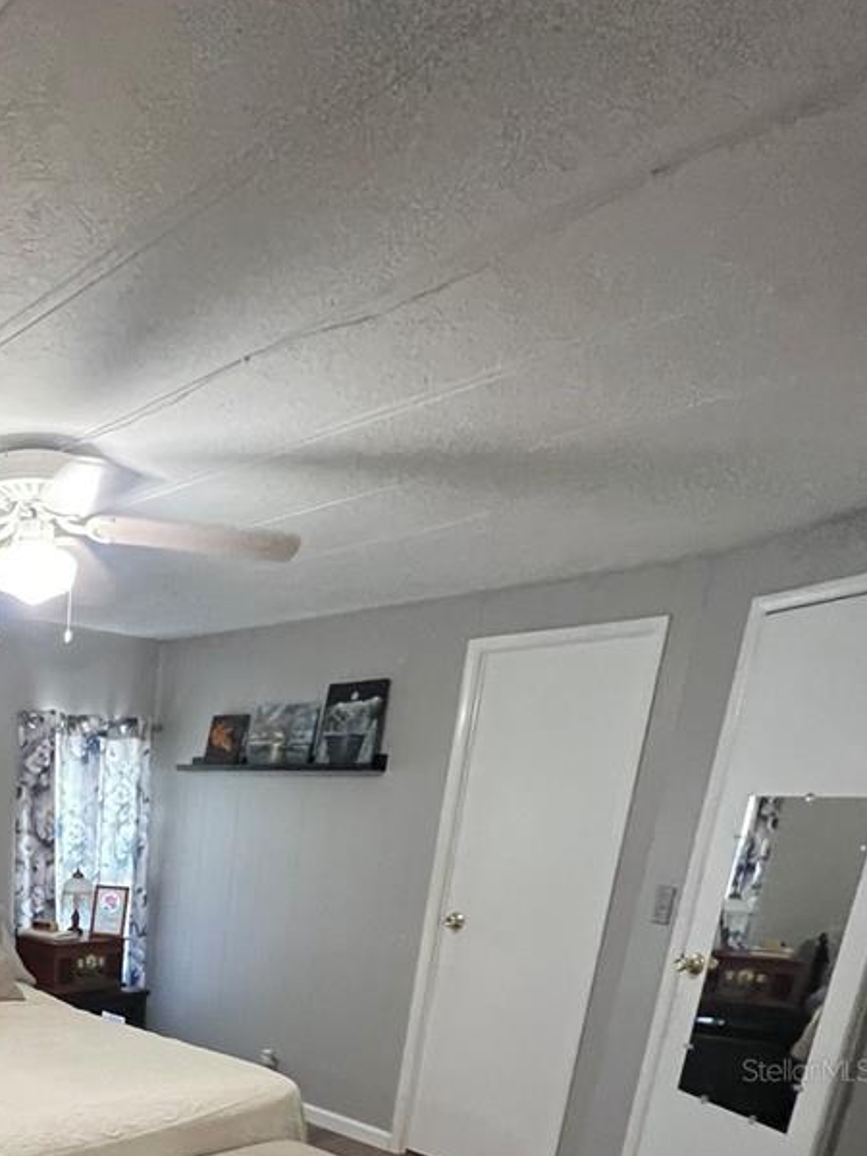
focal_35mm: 26
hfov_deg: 45.3
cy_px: 1069
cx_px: 12
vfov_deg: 56.6
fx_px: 868
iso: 800
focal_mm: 1.57
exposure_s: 1/60
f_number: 1.8
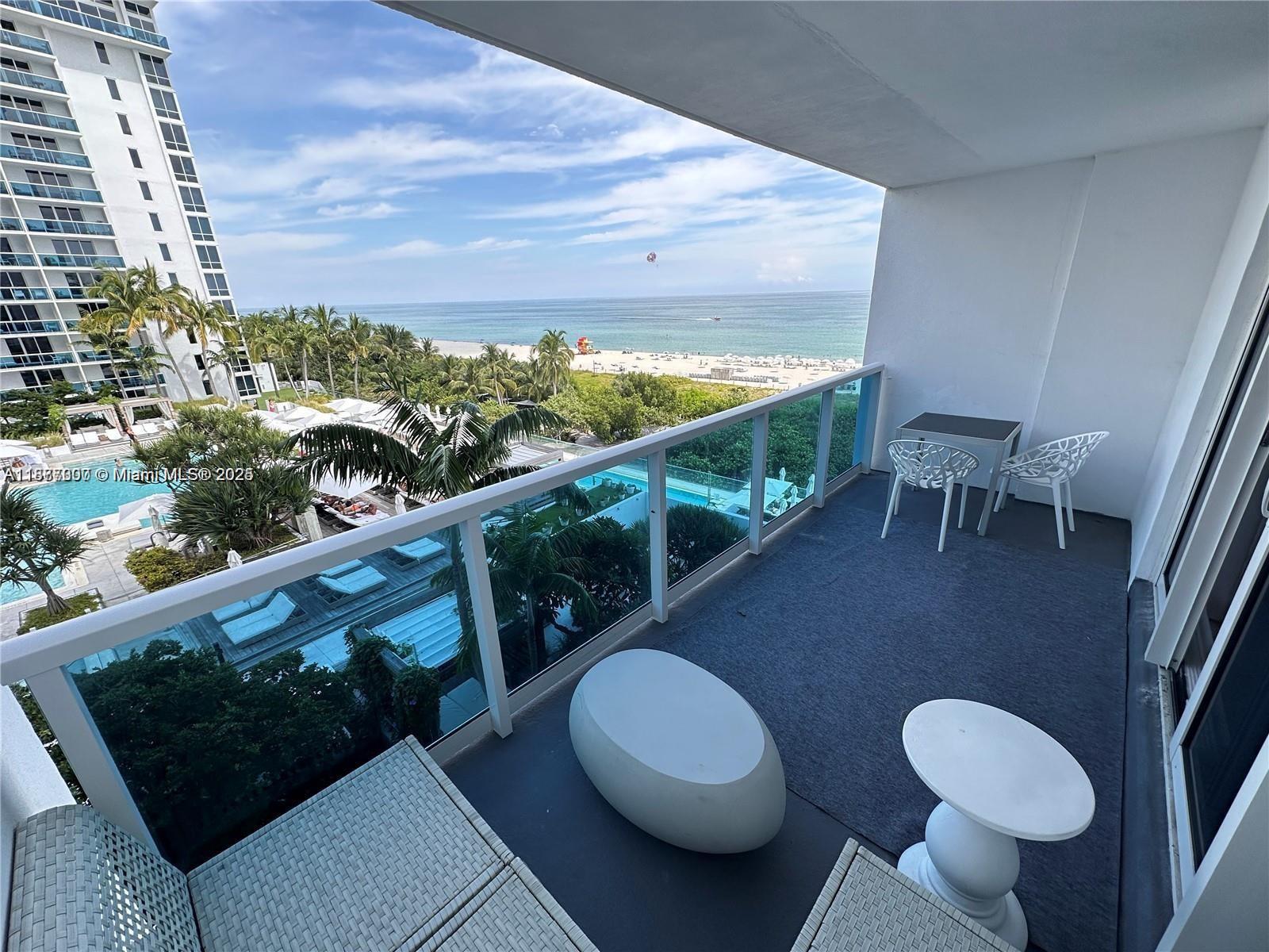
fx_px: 513
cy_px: 476
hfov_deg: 102.1
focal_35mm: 14
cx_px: 634
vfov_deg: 85.7
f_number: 2.2
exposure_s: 1/489
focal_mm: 2.22
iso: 40
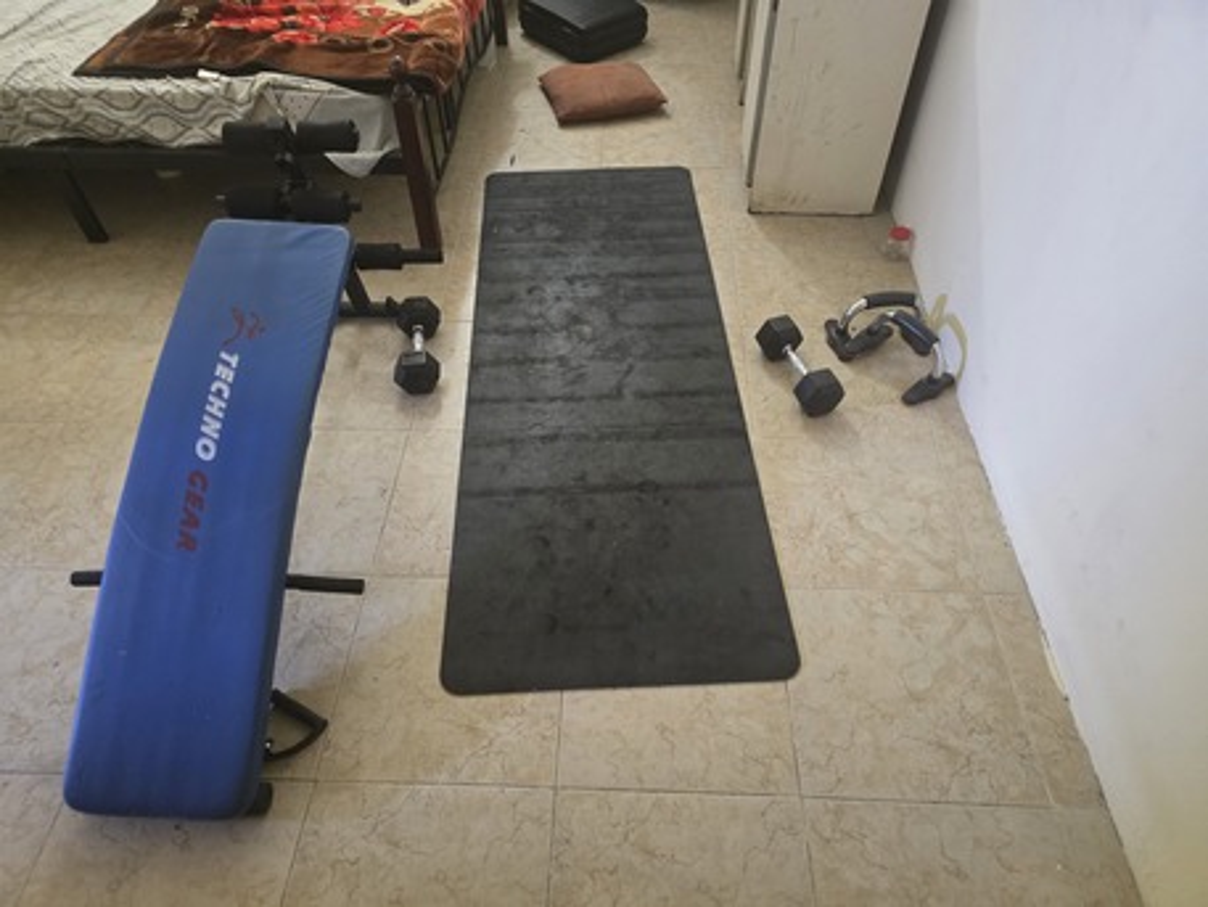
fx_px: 803
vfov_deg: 58.9
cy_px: 454
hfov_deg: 73.9
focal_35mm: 23
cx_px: 604
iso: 800
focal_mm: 6.3
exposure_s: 1/60
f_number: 1.7
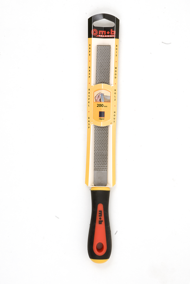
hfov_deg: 16.3
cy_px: 141
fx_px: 663
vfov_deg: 24.2
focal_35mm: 84
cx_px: 97
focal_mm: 48
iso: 100
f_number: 29
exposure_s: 2.5
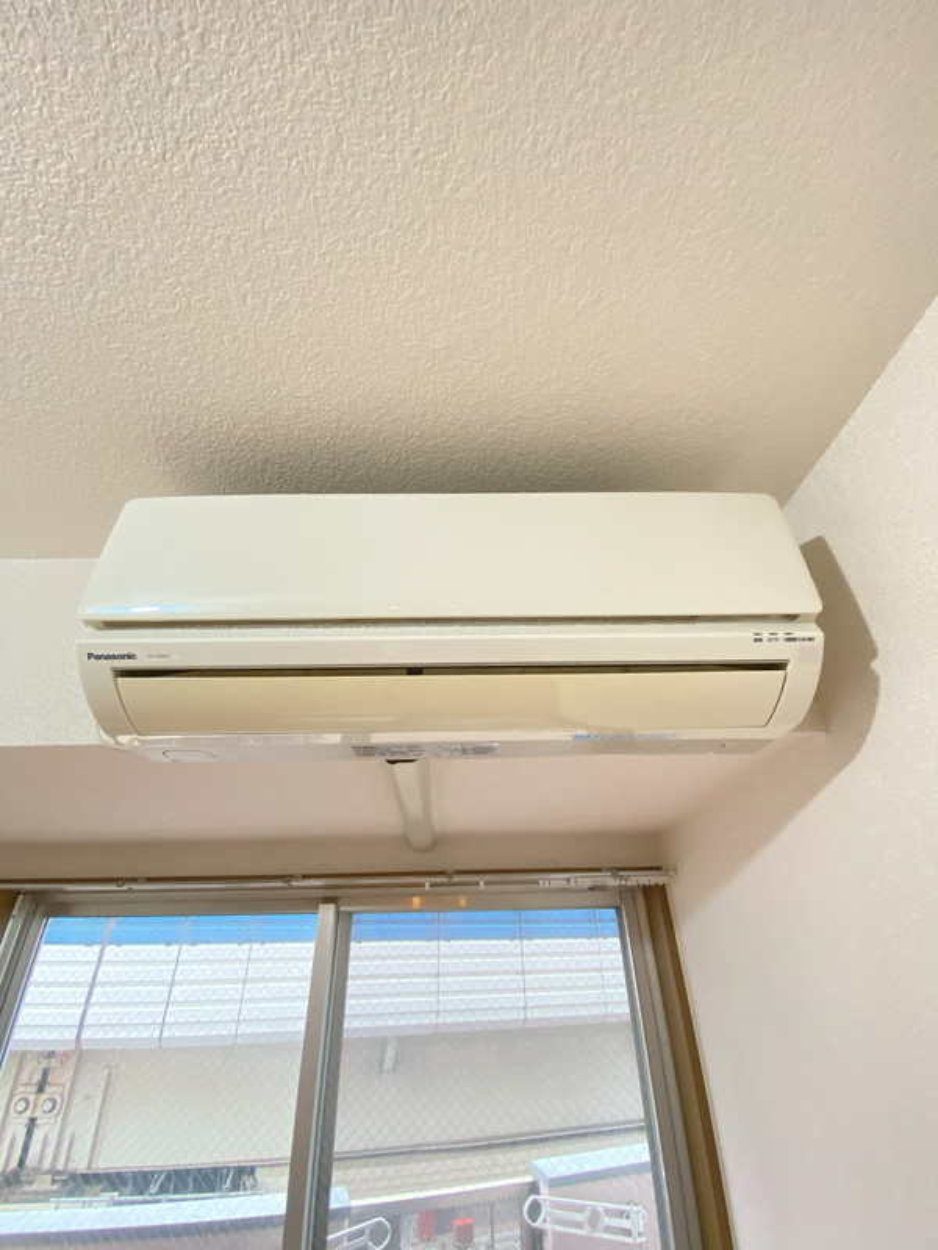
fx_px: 470
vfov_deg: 106.2
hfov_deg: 89.9
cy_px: 625
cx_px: 469
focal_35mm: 13
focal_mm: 1.54
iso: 250
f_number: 2.4
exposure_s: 1/50
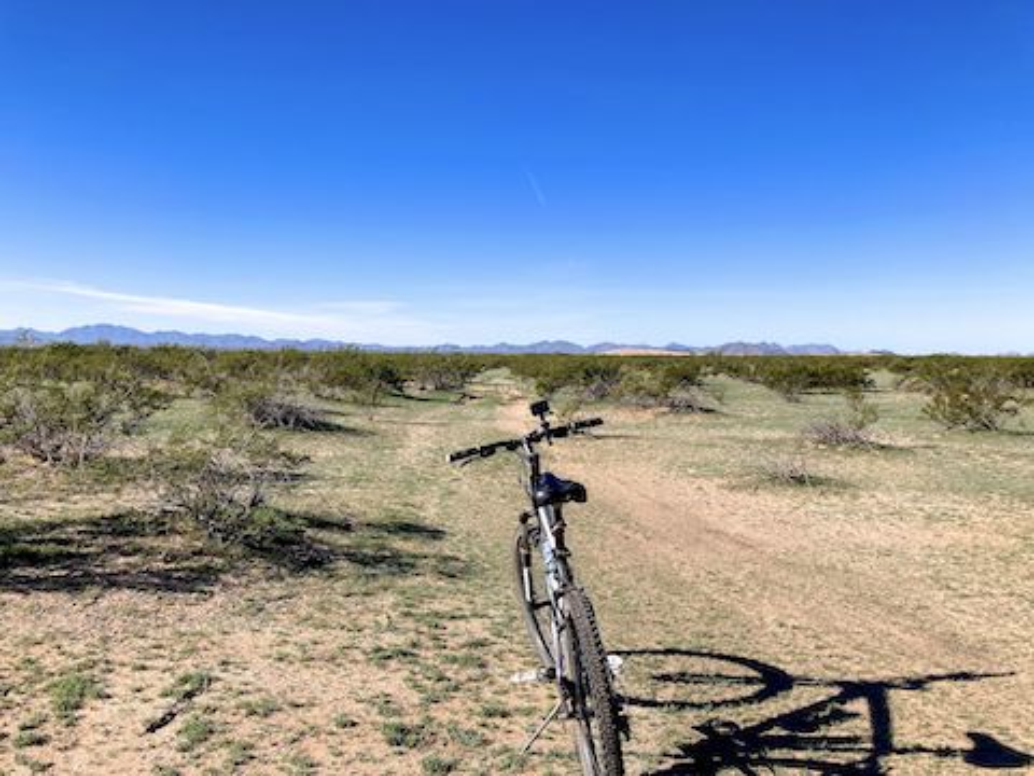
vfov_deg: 49.7
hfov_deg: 63.4
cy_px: 388
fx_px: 836
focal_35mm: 28
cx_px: 517
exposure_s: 1/2433
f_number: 1.8
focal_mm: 3.99
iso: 20
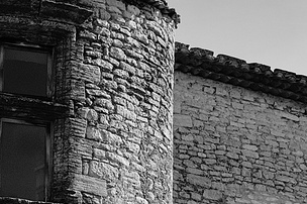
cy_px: 298
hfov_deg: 10.3
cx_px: 190
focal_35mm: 199
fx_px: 1696
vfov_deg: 6.8
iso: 200
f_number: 5.6
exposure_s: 1/1000
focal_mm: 31
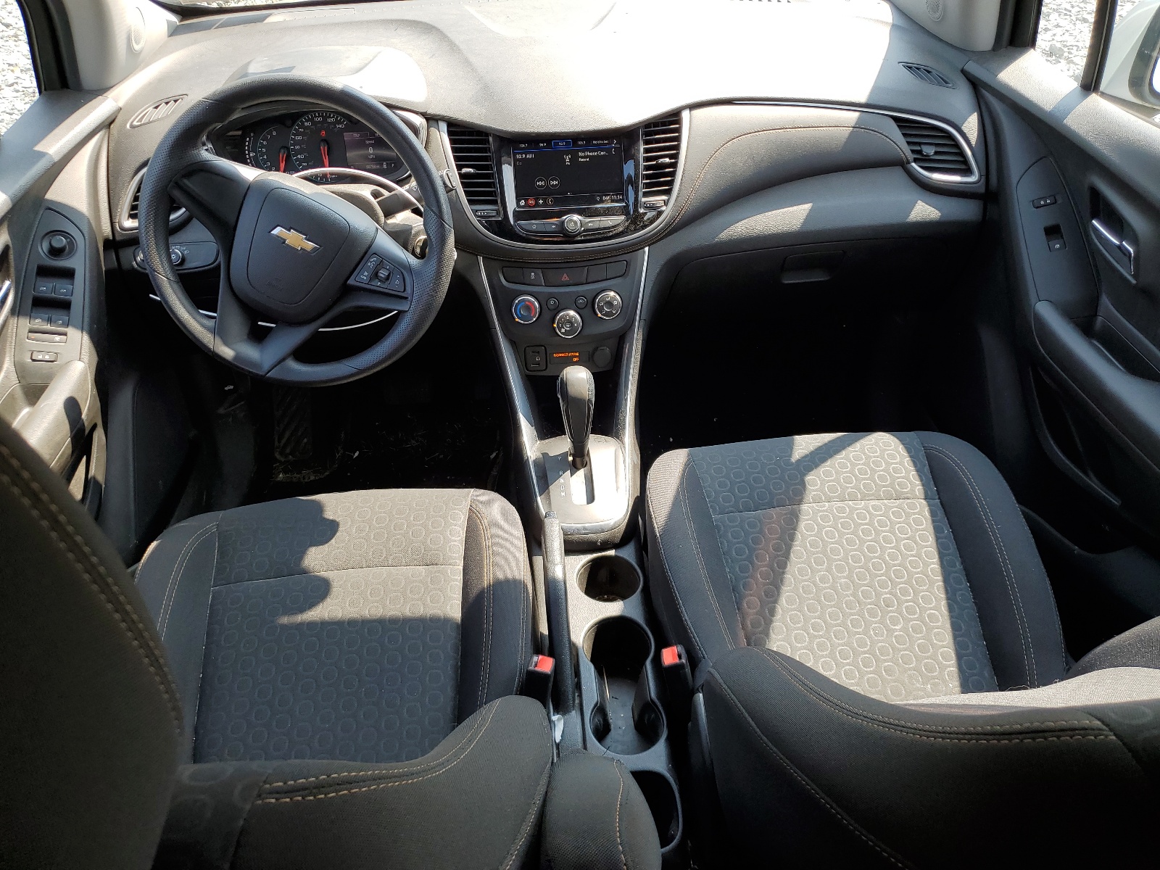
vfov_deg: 53.1
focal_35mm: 26
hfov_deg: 67.3
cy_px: 435
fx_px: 871
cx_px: 580
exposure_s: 1/357
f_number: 1.5
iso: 50
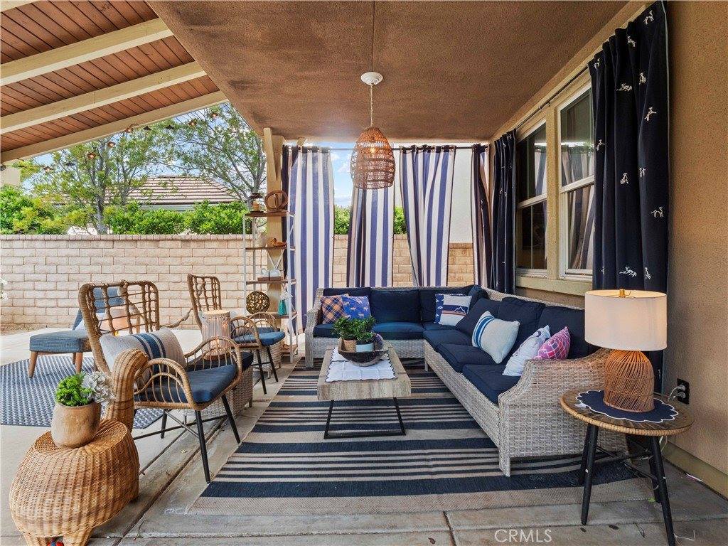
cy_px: 273
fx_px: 336
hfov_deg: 94.5
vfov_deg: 78.1
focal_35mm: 16
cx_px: 364
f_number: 7.1
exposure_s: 1/15
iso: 320
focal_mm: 8
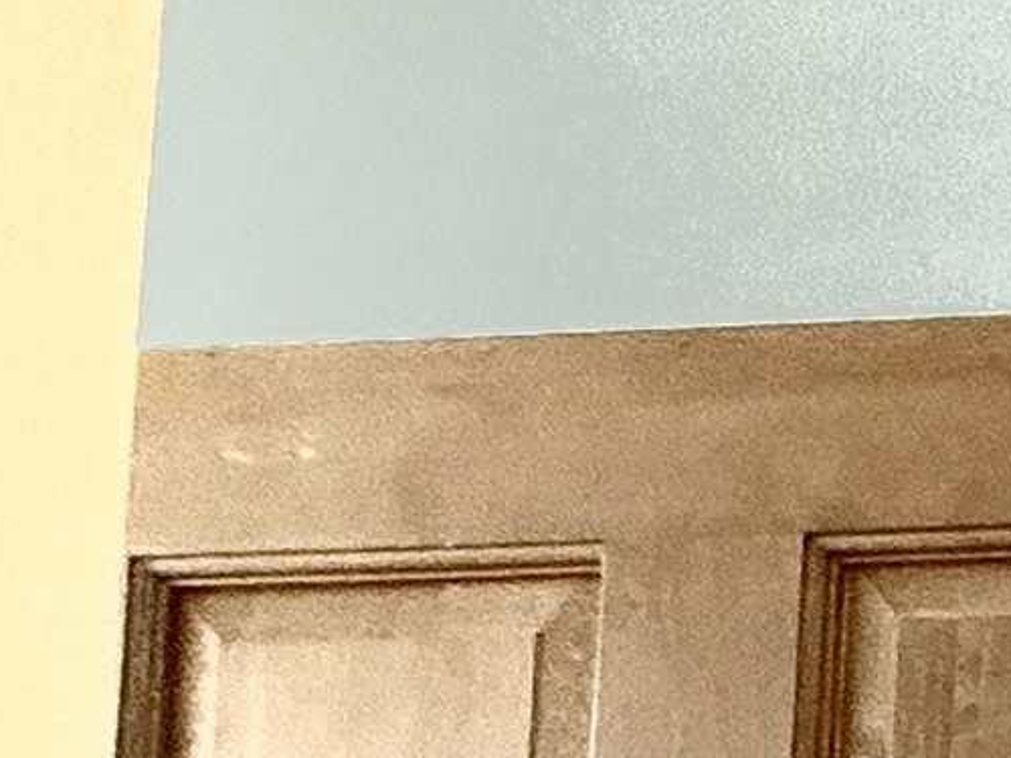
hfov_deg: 13.1
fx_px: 2512
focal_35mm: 86
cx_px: 2705
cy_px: 1906
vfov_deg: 12.6
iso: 400
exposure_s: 1/60
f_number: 2.2
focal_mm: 2.22
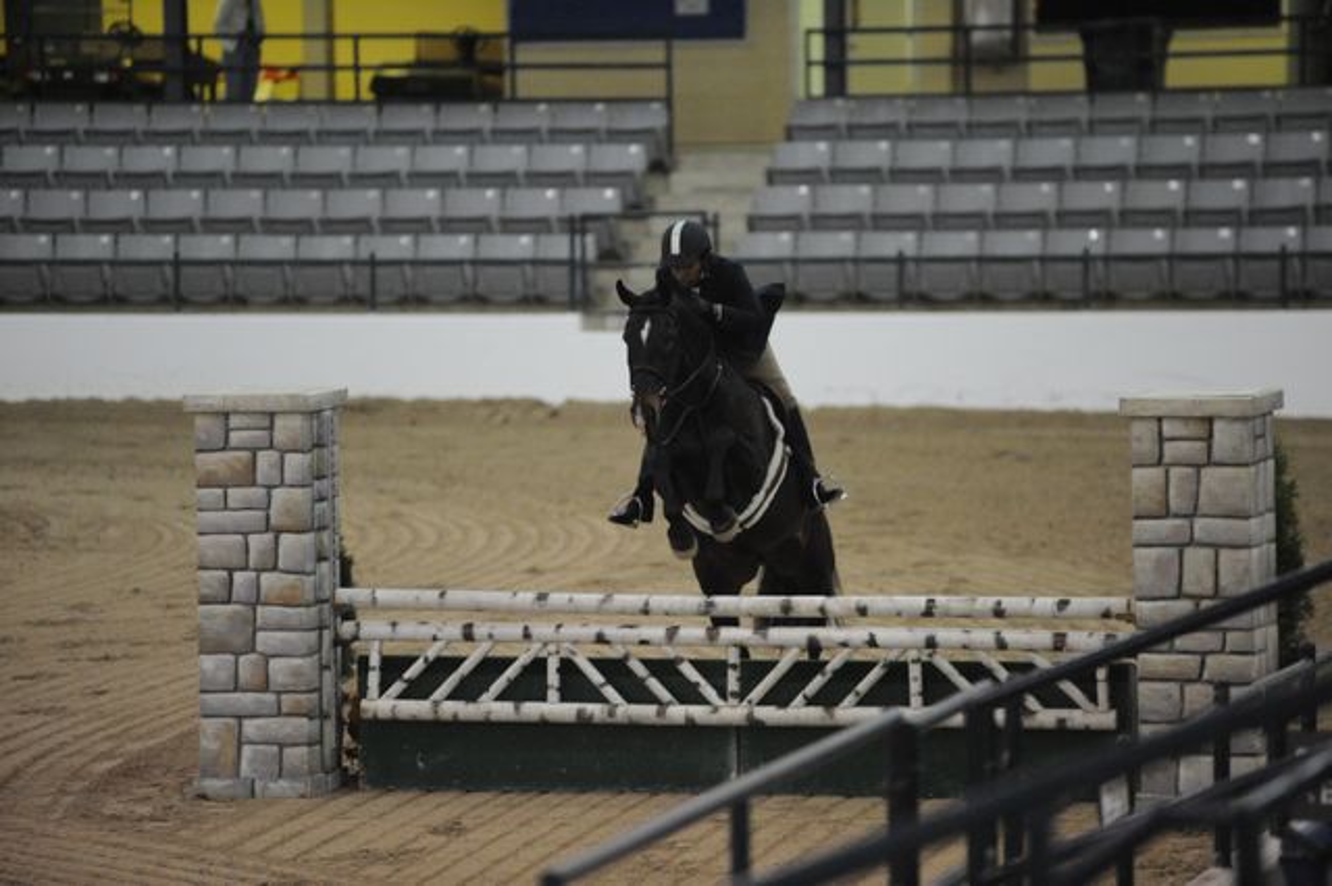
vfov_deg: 6.9
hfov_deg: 10.3
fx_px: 7396
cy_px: 443
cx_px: 666
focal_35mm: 200
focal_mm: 200
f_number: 2.8
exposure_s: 1/400
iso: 6400
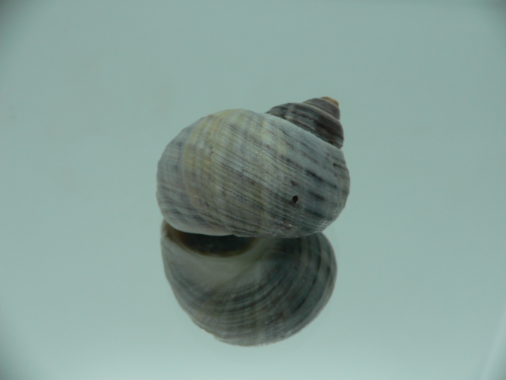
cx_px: 253
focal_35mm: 35
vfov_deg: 40.7
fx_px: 512
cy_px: 190
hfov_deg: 52.6
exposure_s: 1/60
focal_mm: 4.6
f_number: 2.8
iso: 80
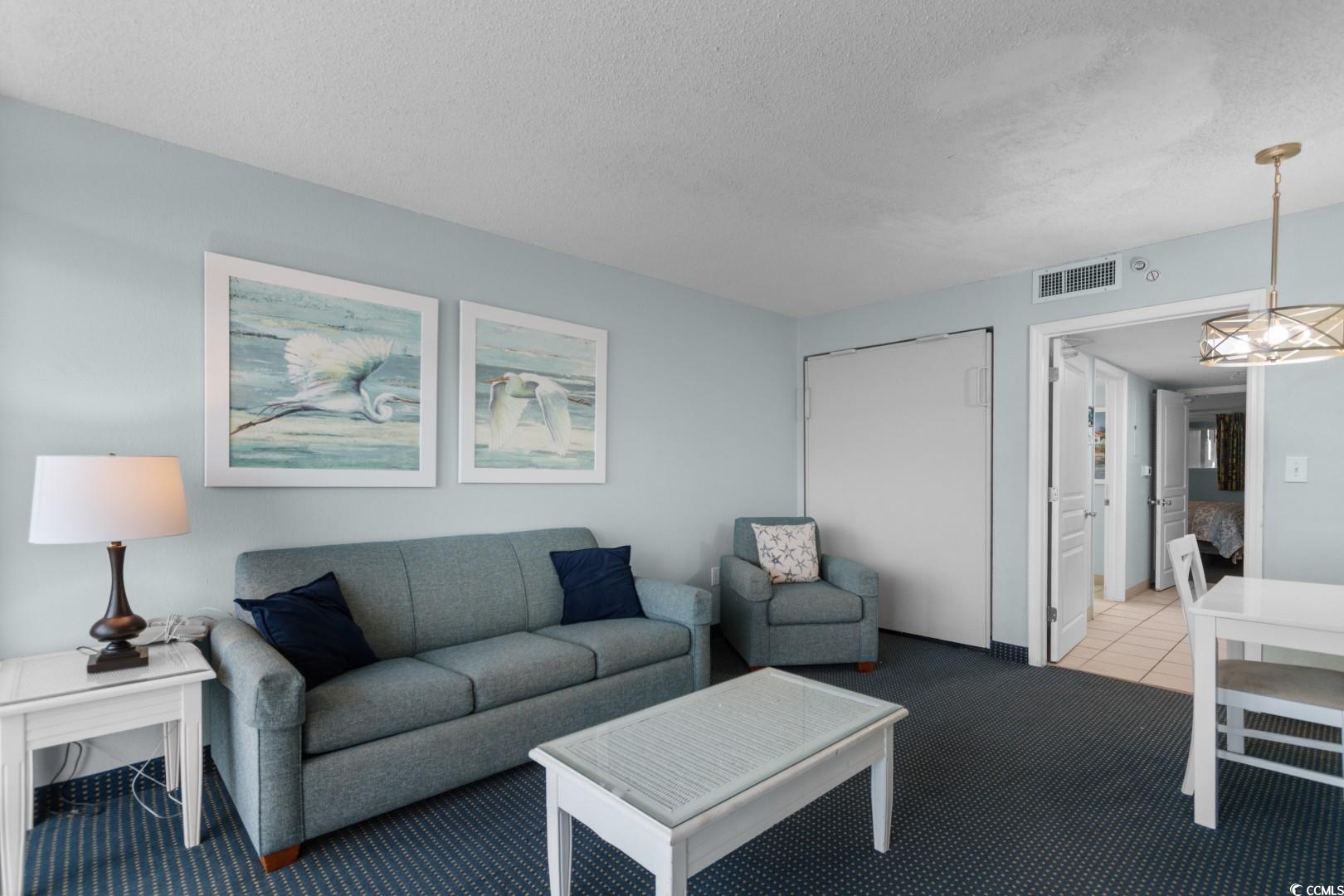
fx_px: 560
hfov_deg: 100.4
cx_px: 672
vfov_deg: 77.3
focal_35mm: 15
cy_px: 448
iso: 100
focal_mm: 10
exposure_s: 1
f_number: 4.5
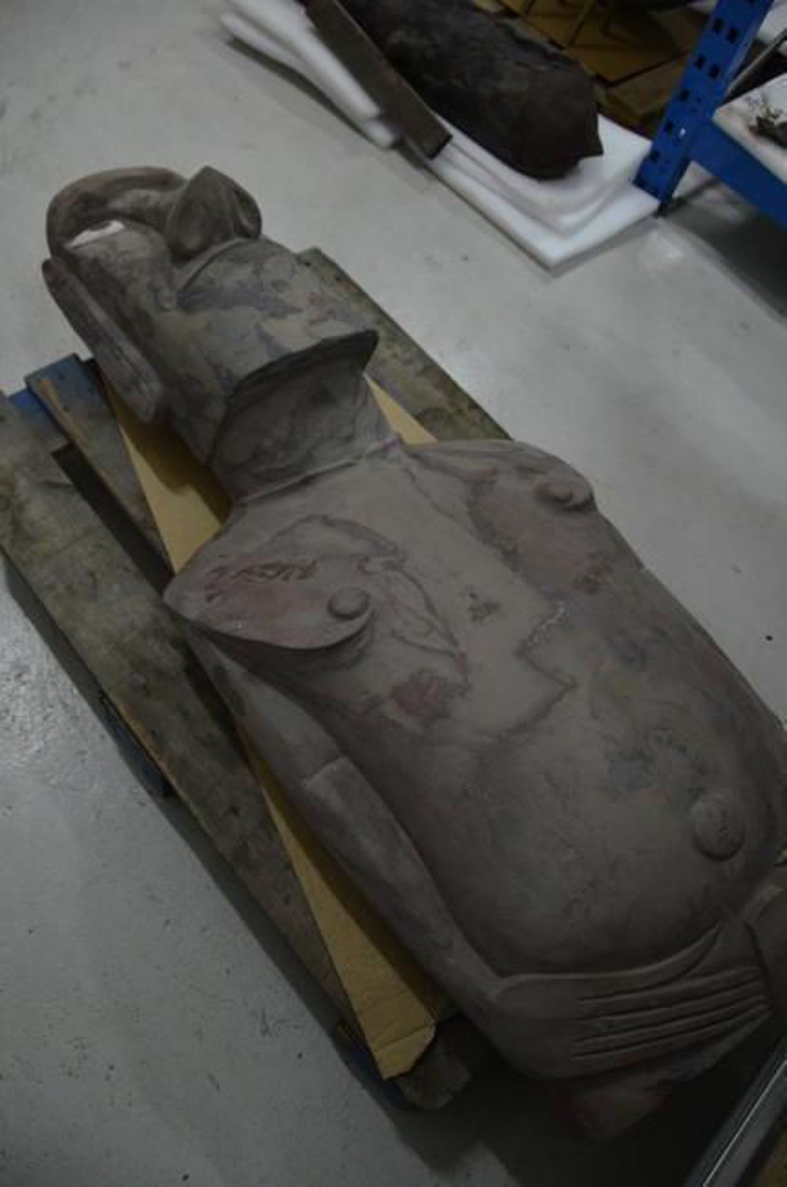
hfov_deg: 47.8
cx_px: 394
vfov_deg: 67.5
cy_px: 594
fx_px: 889
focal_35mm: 27
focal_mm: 18
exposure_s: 1/60
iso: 2000
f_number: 4
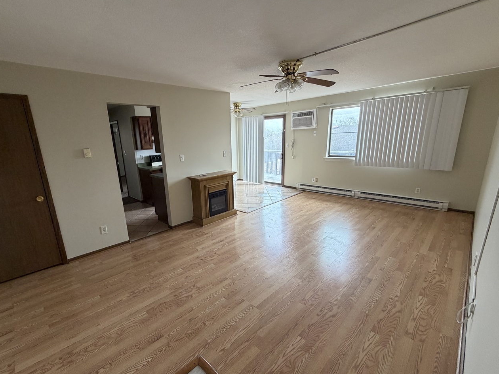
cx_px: 232
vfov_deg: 78.1
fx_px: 231
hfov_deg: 94.3
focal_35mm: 16
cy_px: 196
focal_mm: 2.22
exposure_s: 1/60
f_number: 2.2
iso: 200
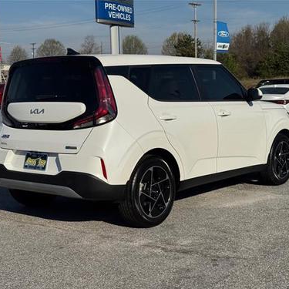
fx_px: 538
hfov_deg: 30.0
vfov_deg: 30.0
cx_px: 139
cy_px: 145
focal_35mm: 57
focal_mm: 6.76
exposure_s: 1/15385
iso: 80
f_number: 1.78
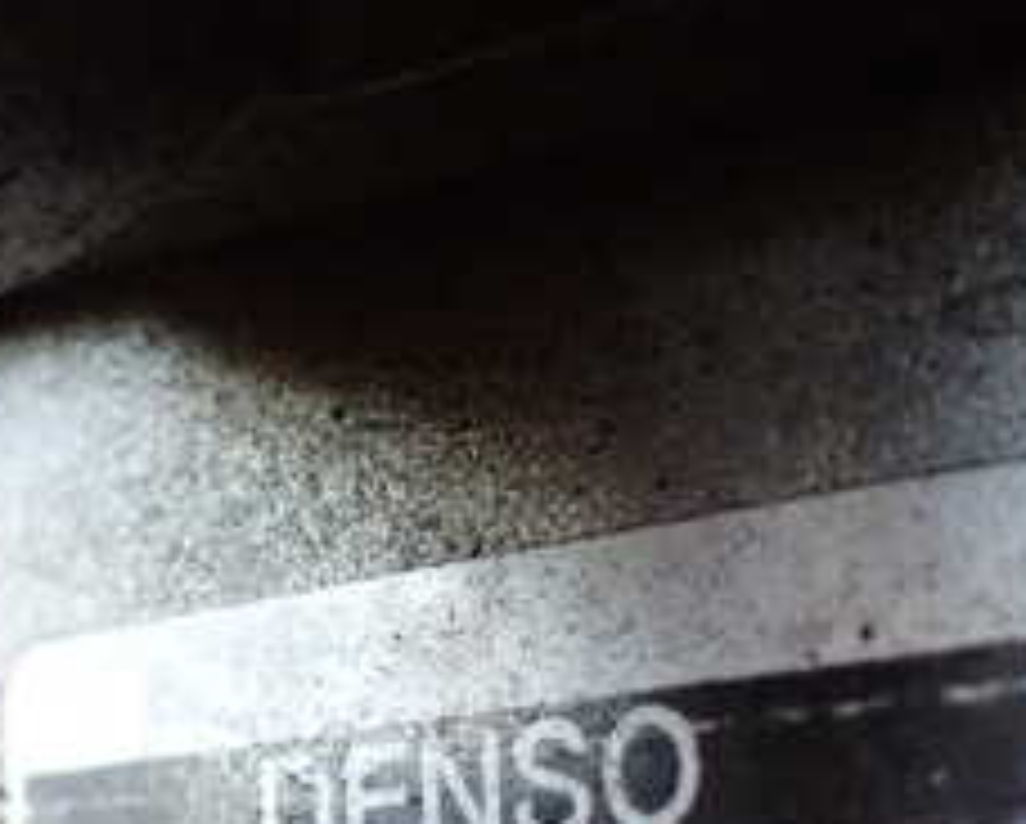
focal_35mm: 77
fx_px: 2341
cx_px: 490
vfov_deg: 19.5
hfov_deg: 24.7
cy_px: 783
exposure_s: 1/80
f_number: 2.3
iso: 800
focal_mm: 5.4
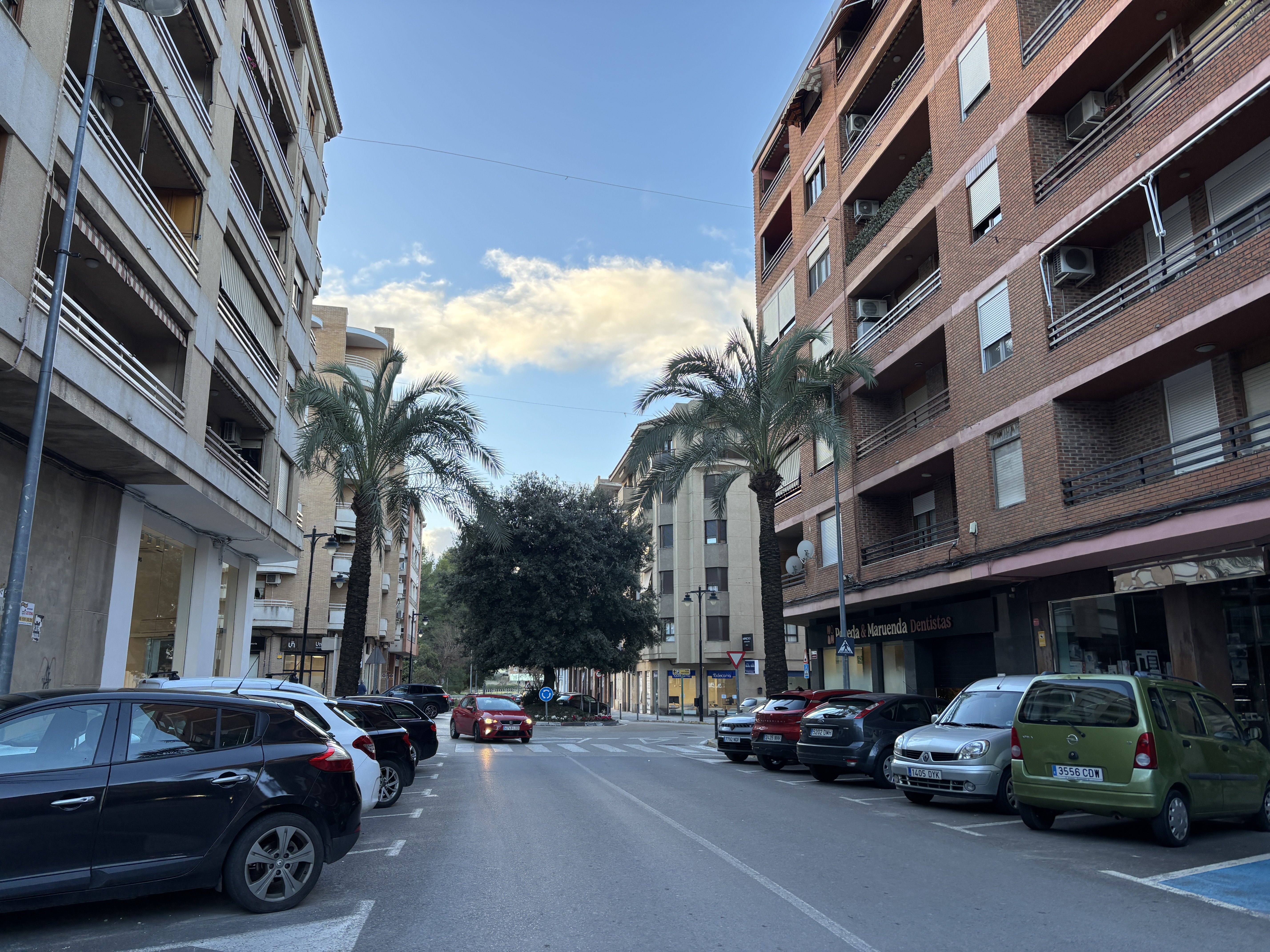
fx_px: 954
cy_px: 476
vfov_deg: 53.1
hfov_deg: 67.3
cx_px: 635
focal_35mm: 26
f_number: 1.6
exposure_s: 1/324
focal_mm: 5.96
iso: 50
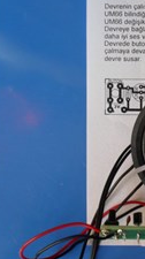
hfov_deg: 12.1
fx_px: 652
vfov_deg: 22.4
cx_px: 220
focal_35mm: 95
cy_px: 105
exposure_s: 1/30
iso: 160
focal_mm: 8.7
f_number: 3.9
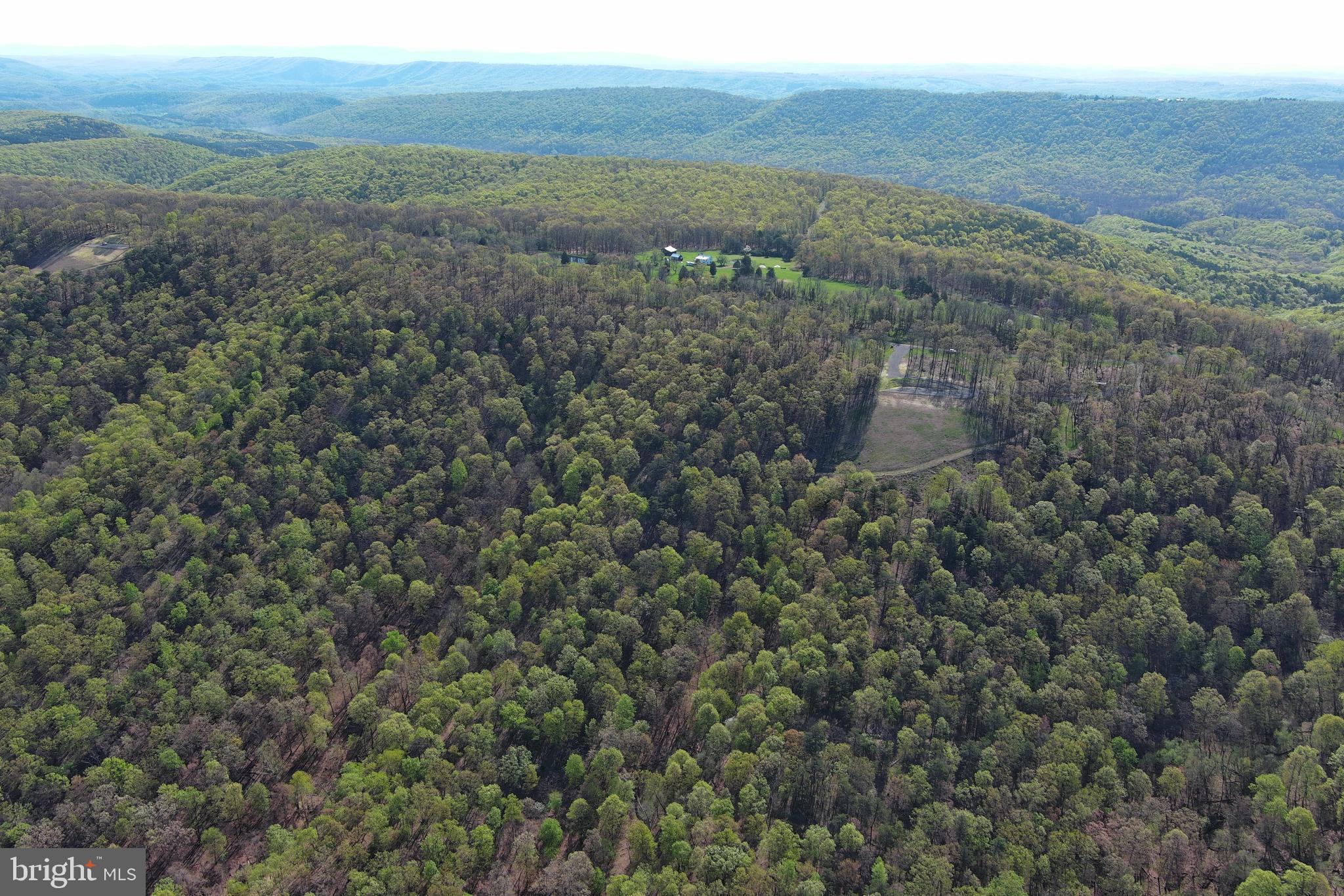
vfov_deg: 45.0
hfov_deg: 63.7
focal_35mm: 29
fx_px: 1083
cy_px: 448
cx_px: 672
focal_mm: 10.57
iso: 100
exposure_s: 1/821
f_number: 2.8
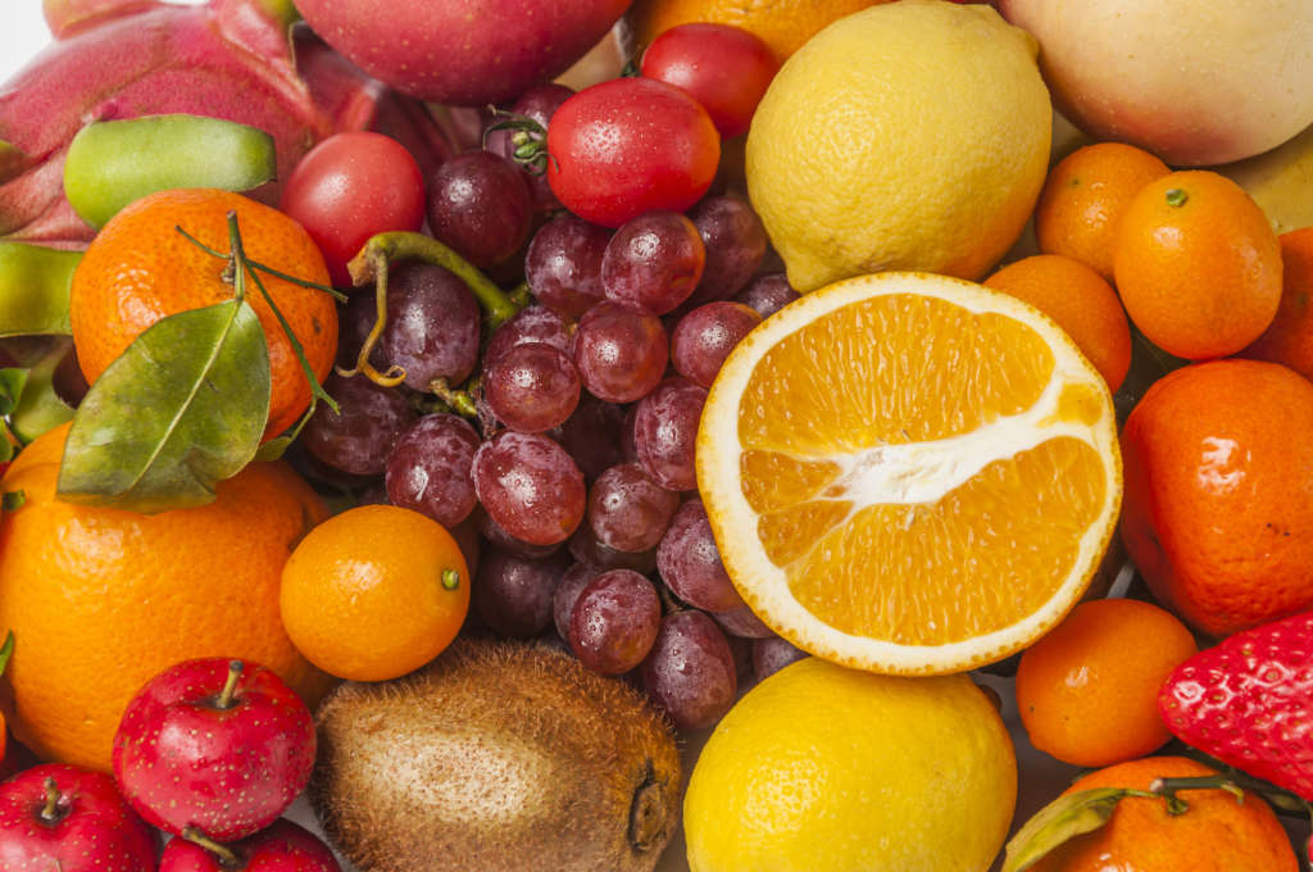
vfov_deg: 9.9
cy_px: 436
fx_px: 5027
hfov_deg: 14.9
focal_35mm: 138
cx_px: 656
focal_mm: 92
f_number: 8
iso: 100
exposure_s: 1/200
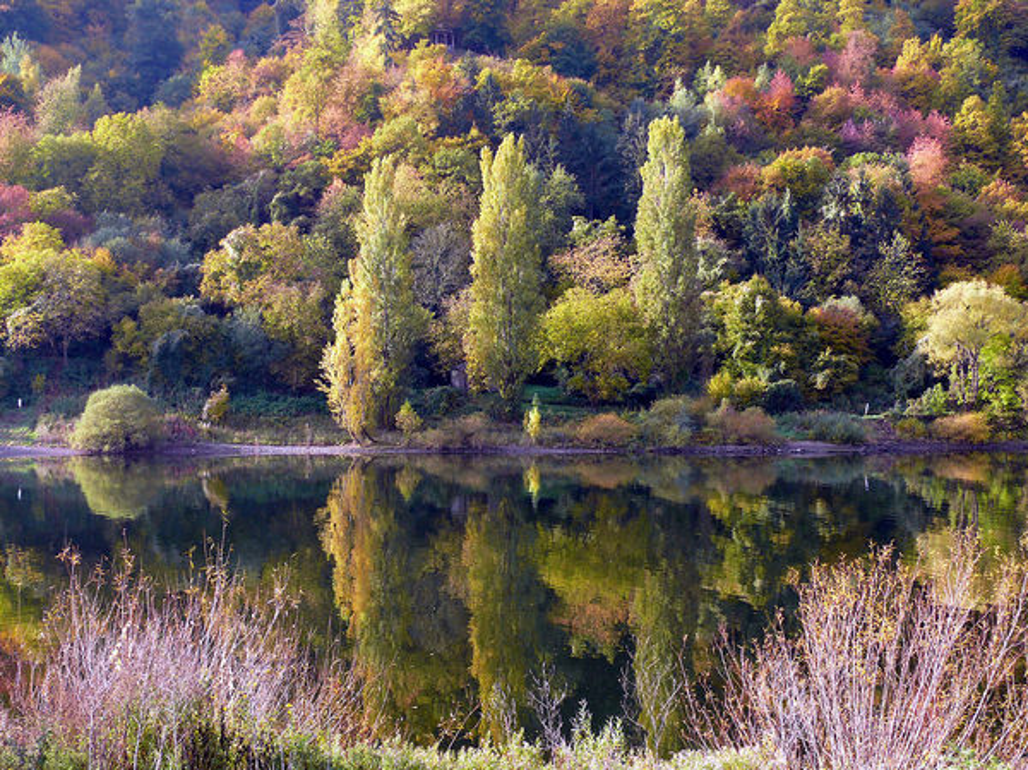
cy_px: 385
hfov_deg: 38.9
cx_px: 514
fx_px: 1454
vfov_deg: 29.6
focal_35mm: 49
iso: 100
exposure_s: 1/125
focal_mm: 10.4
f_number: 4
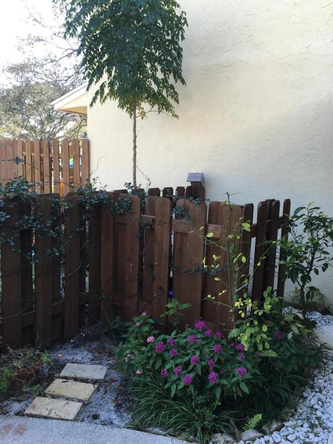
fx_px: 372
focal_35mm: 29
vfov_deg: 61.7
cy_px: 222
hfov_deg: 48.2
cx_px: 166
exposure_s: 1/138
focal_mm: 4.15
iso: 25
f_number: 2.2
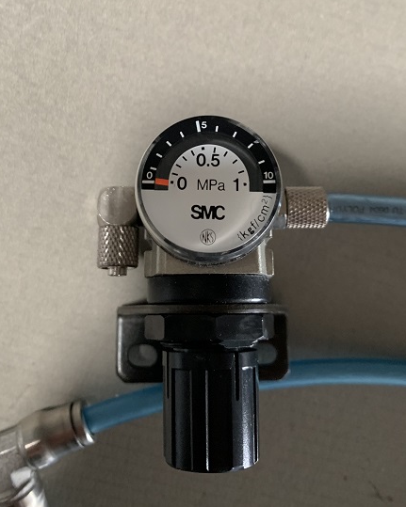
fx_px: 571
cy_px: 130
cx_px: 197
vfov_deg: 46.3
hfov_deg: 39.1
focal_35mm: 38
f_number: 1.8
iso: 250
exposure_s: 1/60
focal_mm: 4.25
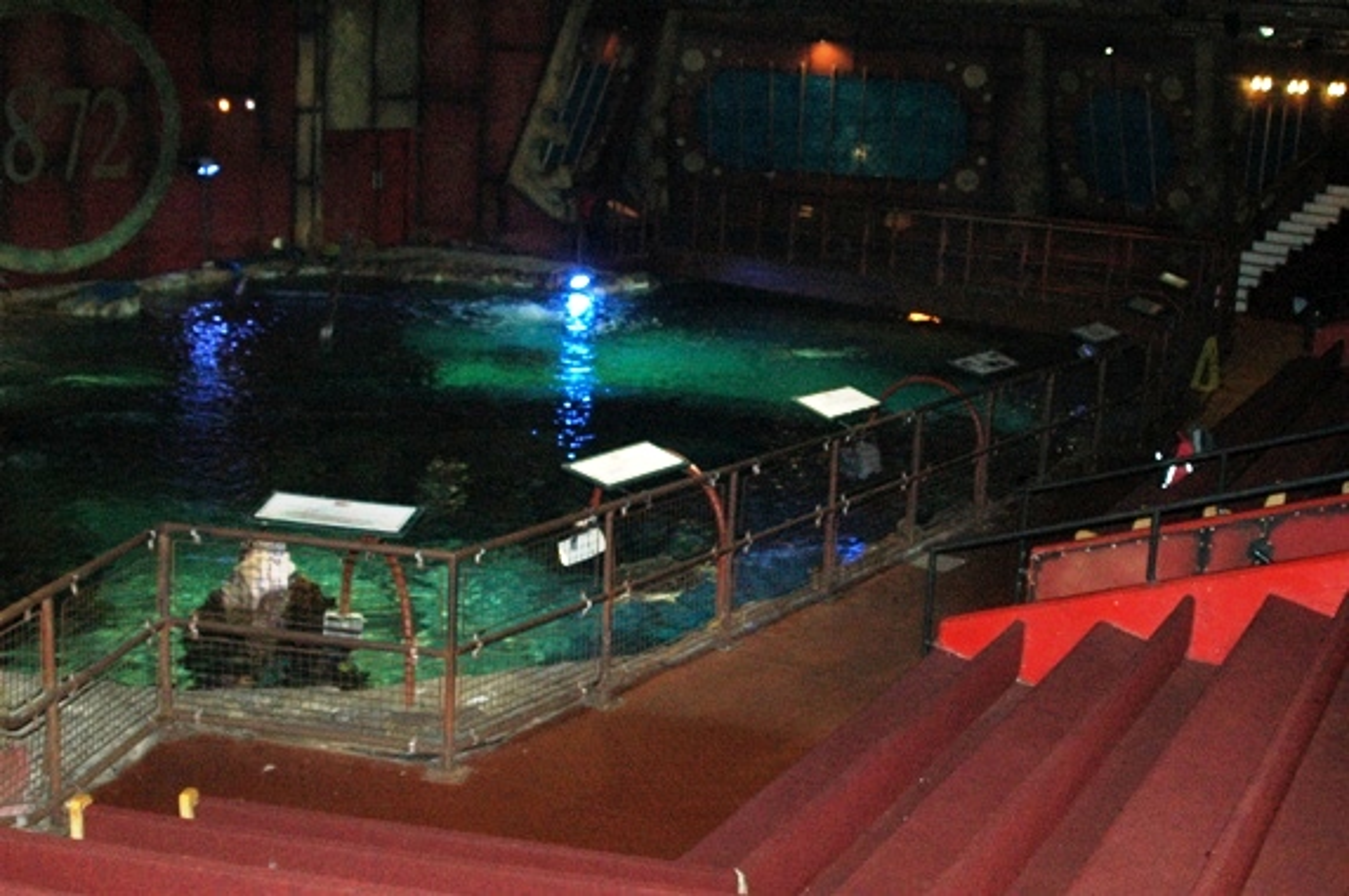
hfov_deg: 46.4
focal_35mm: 42
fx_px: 1572
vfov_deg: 31.8
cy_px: 448
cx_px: 674
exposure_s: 1/60
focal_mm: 28
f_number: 5
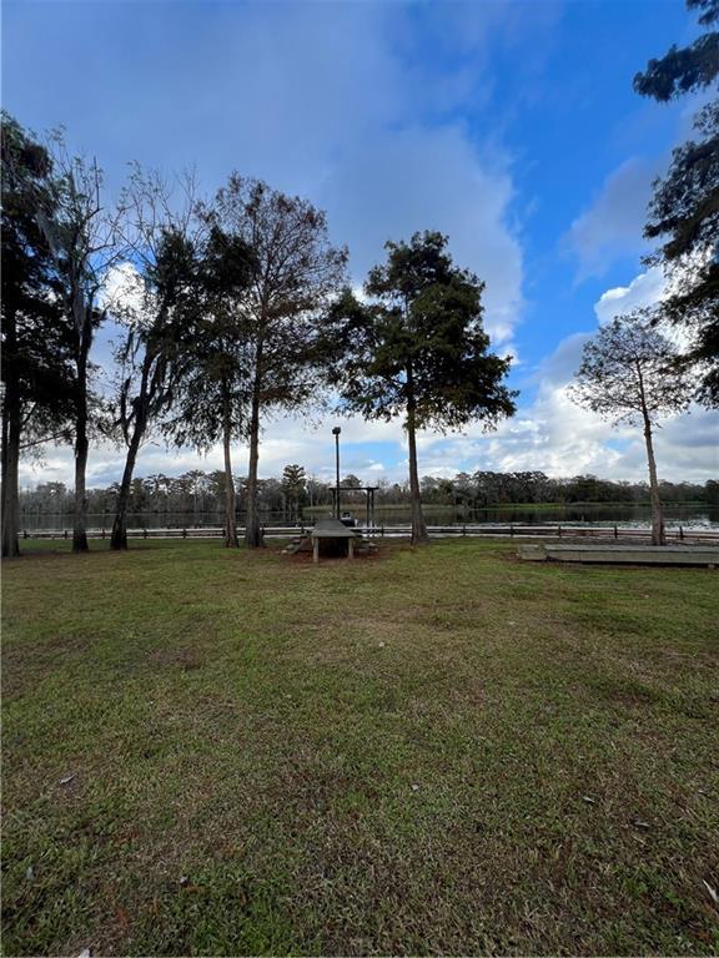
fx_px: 360
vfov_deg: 106.2
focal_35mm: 13
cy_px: 479
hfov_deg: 89.9
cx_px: 360
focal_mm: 1.57
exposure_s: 1/622
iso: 32
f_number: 1.8
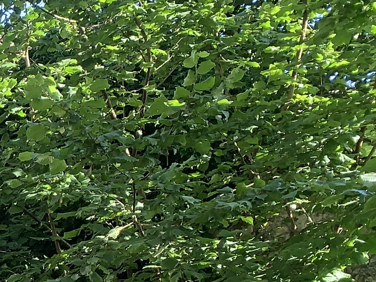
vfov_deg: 13.9
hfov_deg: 16.1
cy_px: 378
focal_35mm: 102
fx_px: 1108
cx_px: -312
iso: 25
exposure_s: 1/128
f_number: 1.8
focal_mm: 4.25
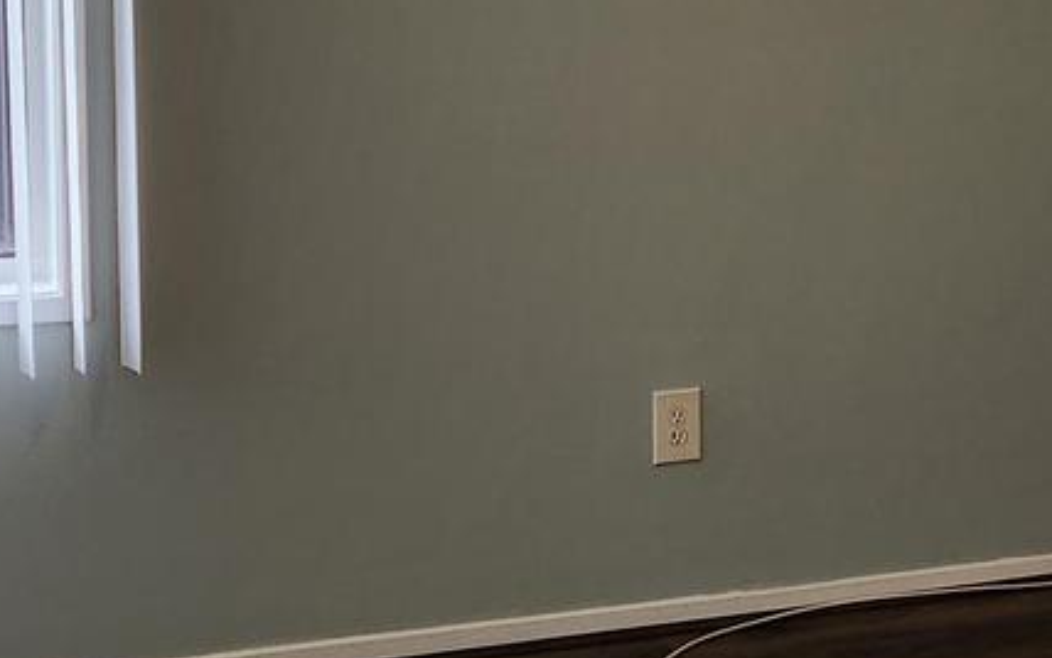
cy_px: 214
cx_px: 865
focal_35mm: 82
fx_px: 2352
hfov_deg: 24.7
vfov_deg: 15.9
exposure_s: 1/120
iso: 320
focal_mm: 5.4
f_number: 1.8
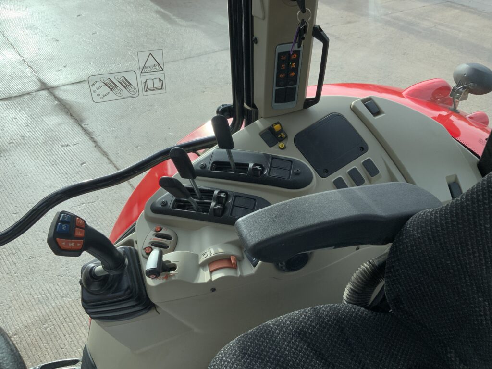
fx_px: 412
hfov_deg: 61.7
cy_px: 184
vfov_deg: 48.2
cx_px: 246
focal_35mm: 29
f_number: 1.8
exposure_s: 1/683
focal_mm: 3
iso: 16
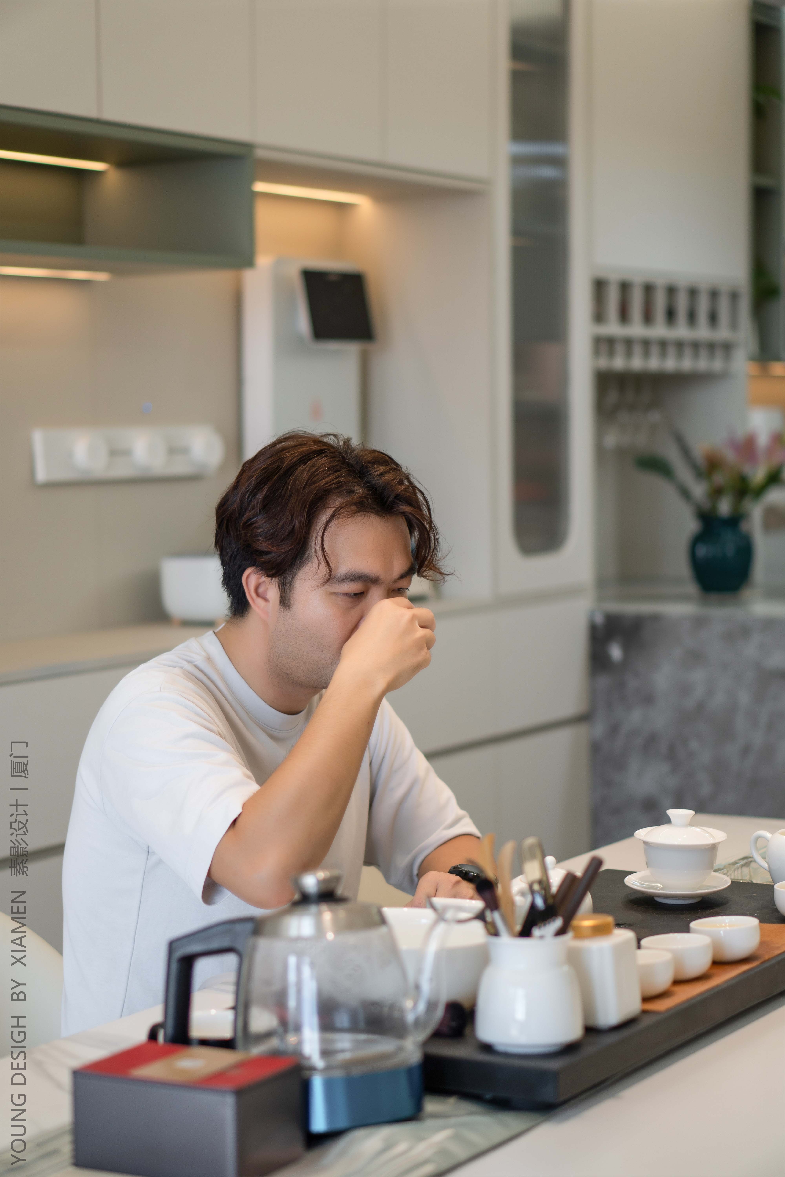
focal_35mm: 75
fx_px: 2453
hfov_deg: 18.2
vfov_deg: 27.0
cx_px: 392
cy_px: 588
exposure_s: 1/160
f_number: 1.8
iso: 100
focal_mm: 50
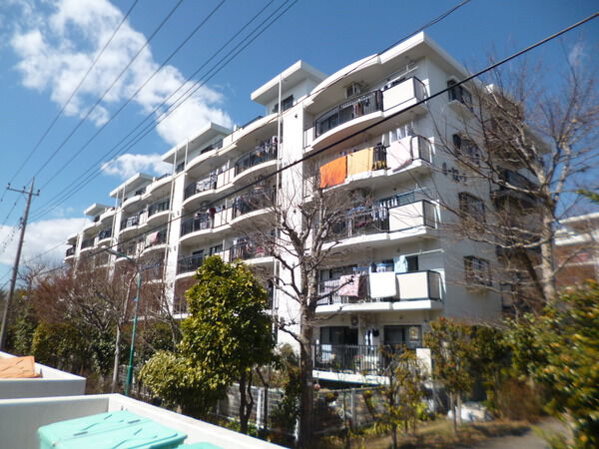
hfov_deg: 71.6
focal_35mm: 24
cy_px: 224
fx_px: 415
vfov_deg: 56.8
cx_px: 300
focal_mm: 4.3
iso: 100
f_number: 9
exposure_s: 1/160
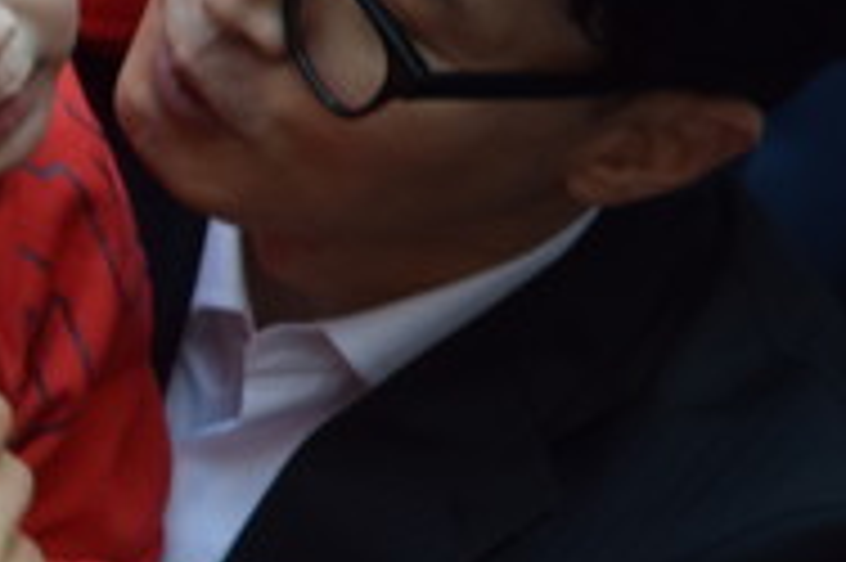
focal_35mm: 1437
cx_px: -351
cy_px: 333
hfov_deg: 1.4
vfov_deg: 1.0
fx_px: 33739
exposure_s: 1/100
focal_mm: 300
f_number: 5.6
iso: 320
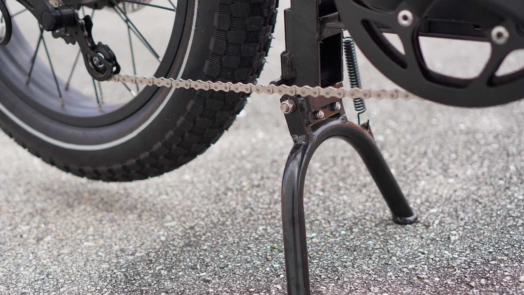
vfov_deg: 21.6
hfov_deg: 37.5
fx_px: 772
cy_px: 159
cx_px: 264
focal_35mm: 56
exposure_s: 1/800
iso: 100
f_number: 2.2
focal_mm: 35
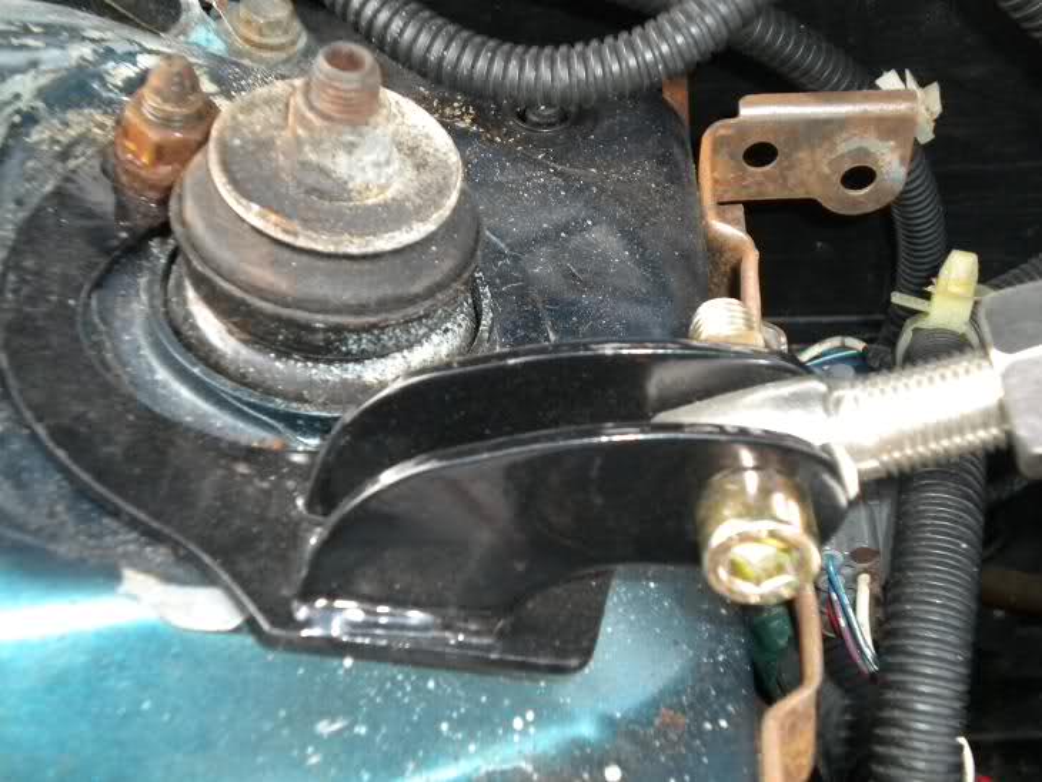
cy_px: 391
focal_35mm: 68
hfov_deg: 28.6
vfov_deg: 21.6
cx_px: 521
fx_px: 2048
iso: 400
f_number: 4.6
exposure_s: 1/60
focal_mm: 12.3
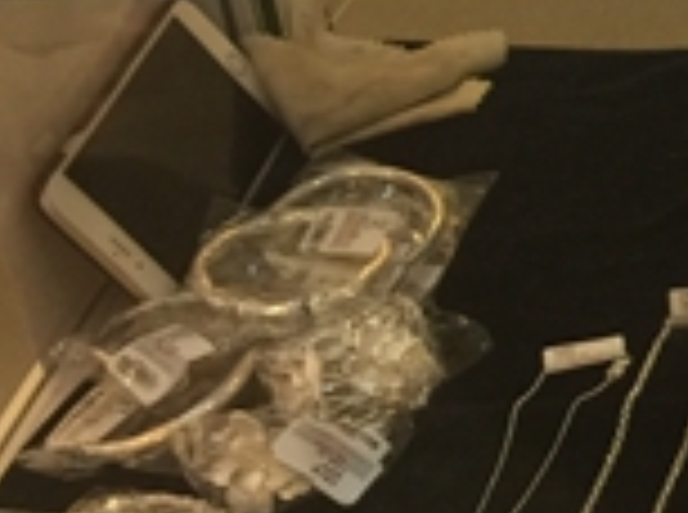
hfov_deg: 14.7
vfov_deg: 12.9
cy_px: 108
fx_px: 2260
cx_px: 1322
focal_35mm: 114
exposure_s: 1/33
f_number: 2.2
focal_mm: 4.15
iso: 64
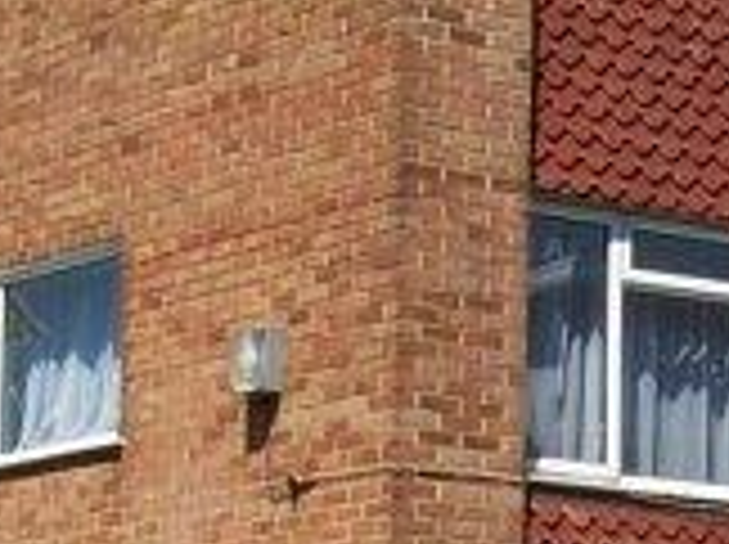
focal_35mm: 197
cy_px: 807
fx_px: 4143
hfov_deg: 9.9
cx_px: 898
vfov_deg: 7.4
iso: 80
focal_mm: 6.3
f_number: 5.6
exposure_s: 1/500
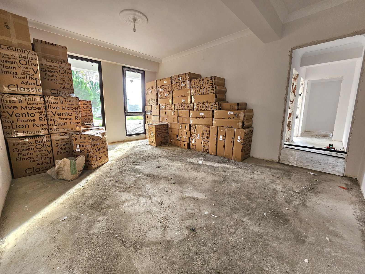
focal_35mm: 13
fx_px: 137
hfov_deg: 106.2
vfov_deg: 89.9
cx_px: 182
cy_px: 137
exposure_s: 1/70.9
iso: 200
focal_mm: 2.2
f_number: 2.2
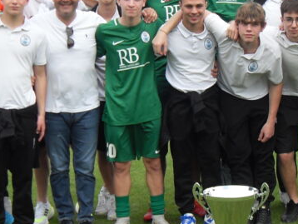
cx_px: 255
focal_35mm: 92
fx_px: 793
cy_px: 111
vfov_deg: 16.1
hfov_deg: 20.9
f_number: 7
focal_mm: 6.3
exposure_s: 1/125
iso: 80
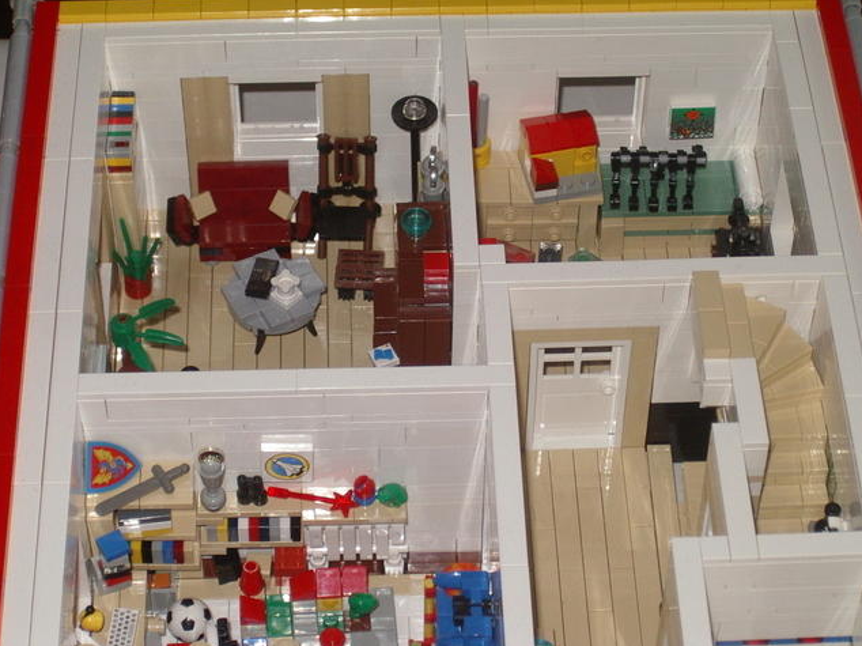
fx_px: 2514
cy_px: 324
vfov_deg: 14.6
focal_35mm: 101
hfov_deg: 19.5
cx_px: 430
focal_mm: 15.2
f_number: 4.6
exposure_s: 1/100
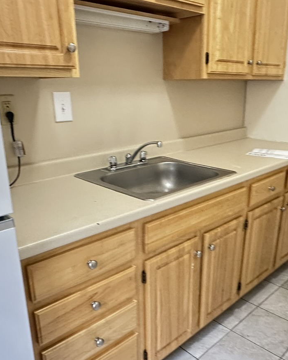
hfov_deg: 45.7
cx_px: 163
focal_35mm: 32
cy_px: 207
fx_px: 341
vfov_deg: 55.4
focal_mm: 2.22
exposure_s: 1/60
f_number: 2.2
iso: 640
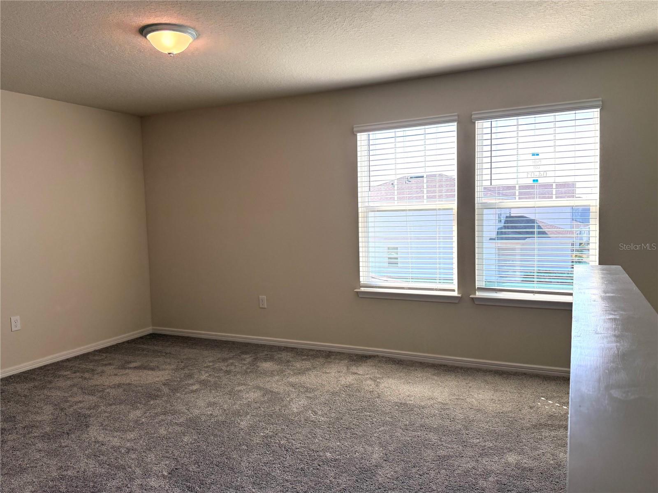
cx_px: 329
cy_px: 246
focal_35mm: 24
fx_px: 456
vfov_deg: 56.8
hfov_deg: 71.6
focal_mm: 6.76
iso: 100
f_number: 1.78
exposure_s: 1/649
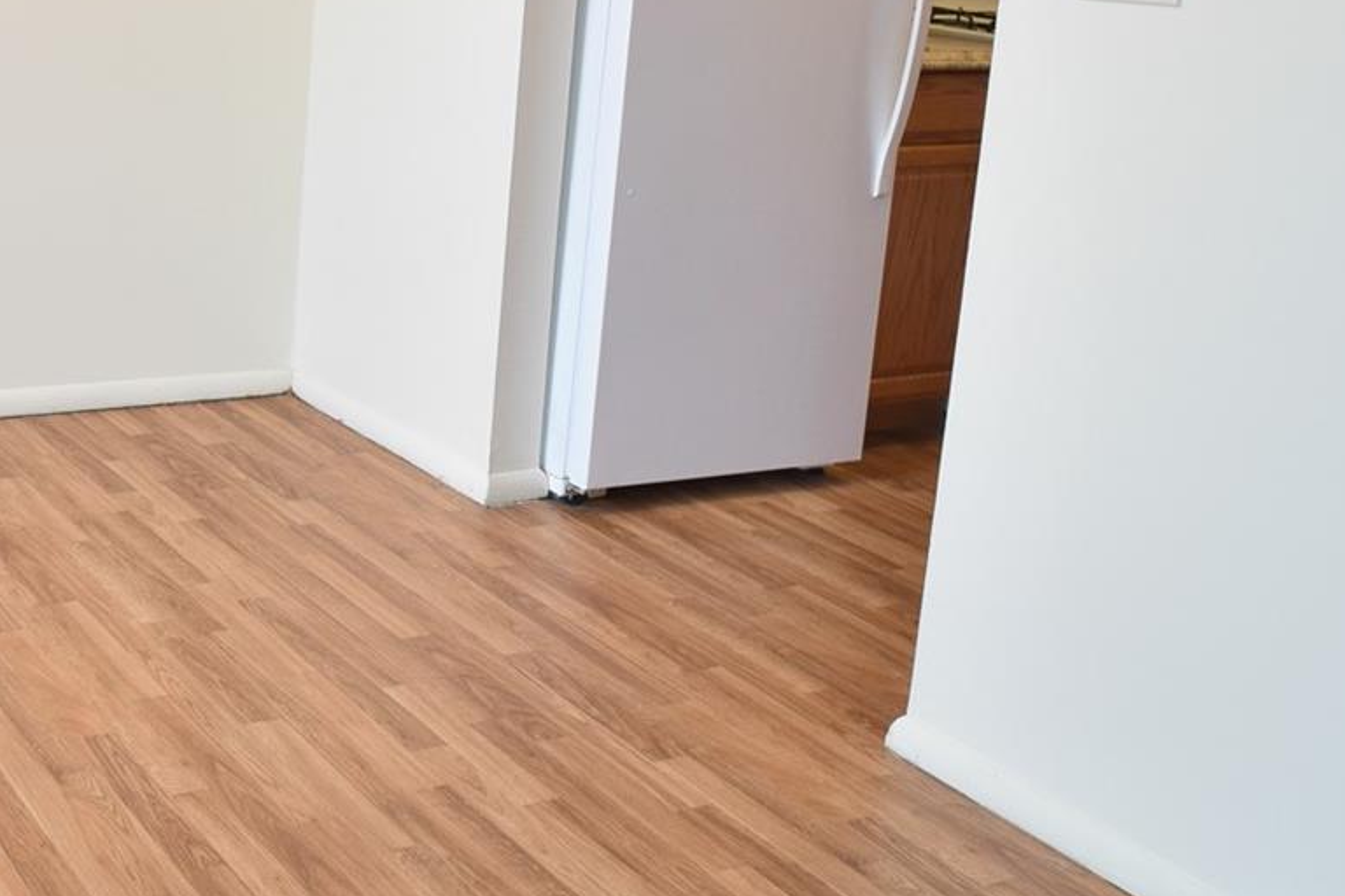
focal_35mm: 40
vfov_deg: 31.2
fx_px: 1494
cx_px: -172
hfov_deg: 38.9
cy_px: 25
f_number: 8
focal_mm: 10
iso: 400
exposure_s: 1/2.5
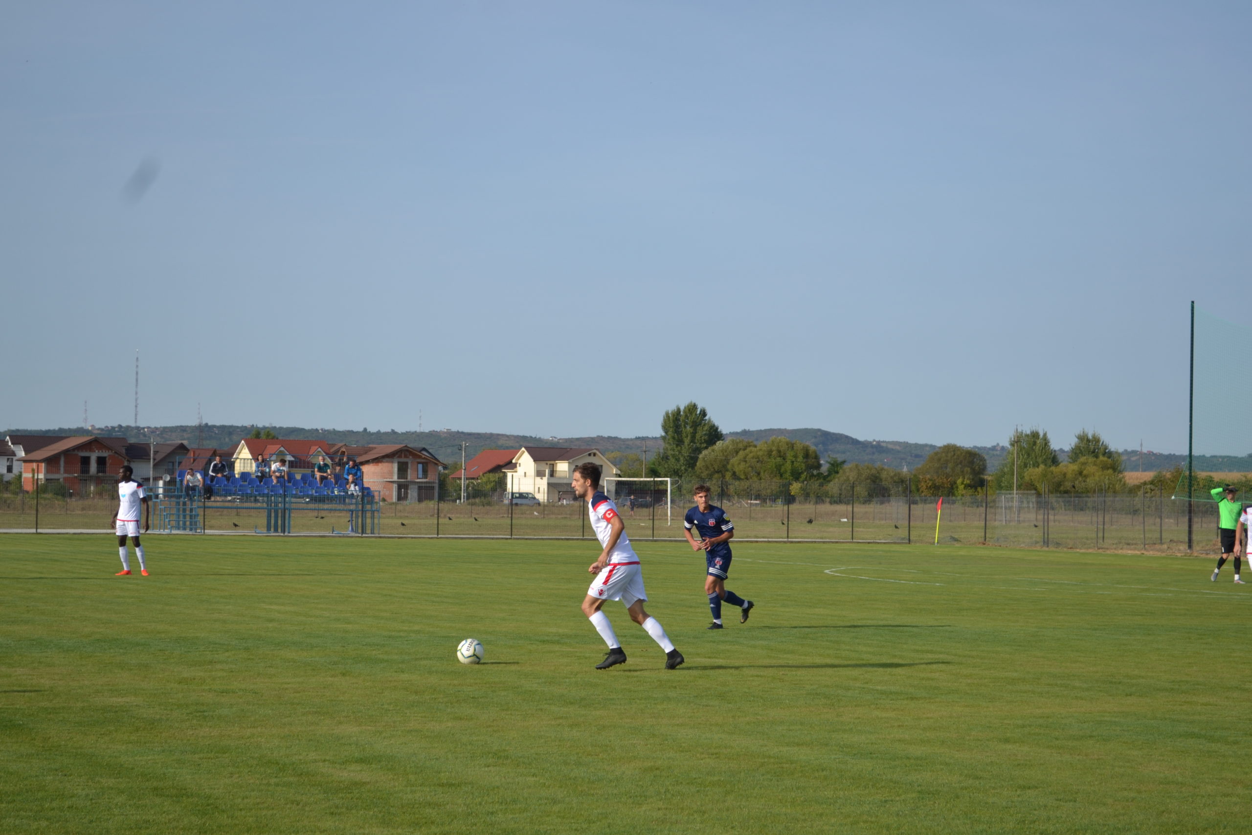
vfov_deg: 18.9
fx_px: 2504
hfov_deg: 28.1
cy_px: 418
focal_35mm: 72
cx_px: 626
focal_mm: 48
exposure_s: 1/500
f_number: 5.3
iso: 100
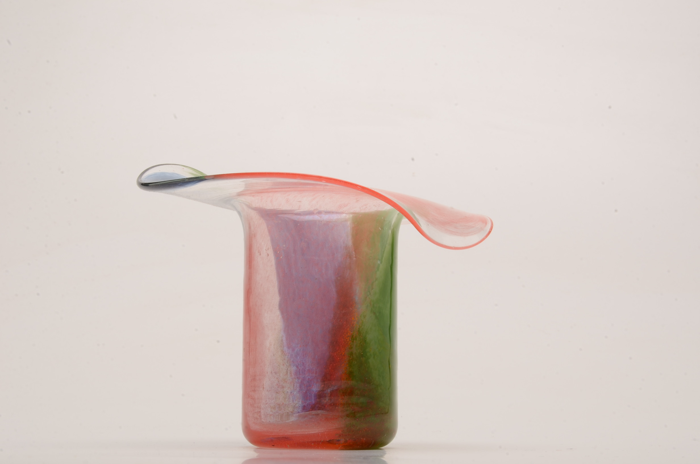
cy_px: 232
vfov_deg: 20.1
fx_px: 1310
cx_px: 350
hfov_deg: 29.9
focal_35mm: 68
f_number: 32
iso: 100
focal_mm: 45
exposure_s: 1/160
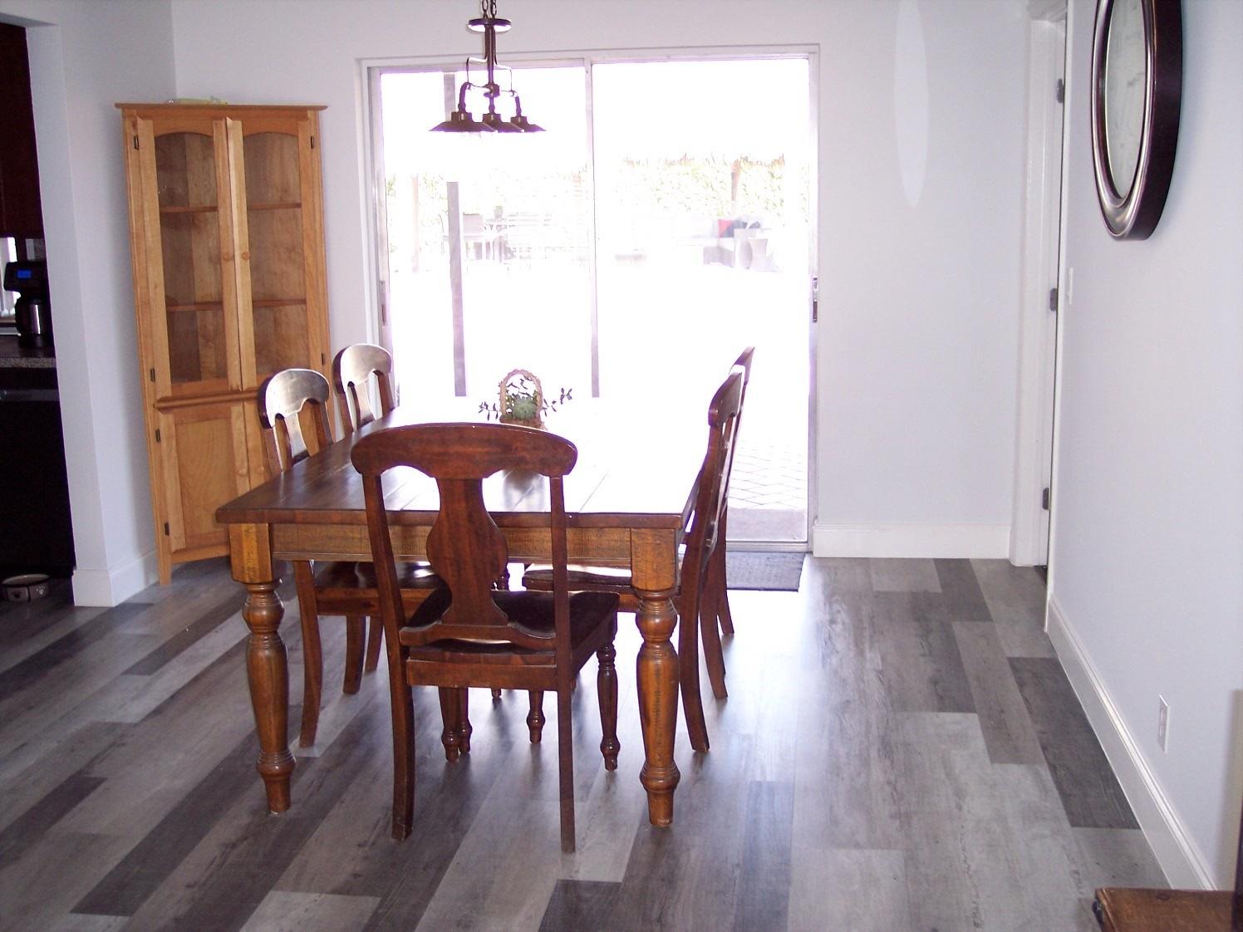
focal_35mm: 39
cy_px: 466
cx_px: 622
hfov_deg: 47.9
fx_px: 1400
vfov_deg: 36.8
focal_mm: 8
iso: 140
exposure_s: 1/60
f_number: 2.8
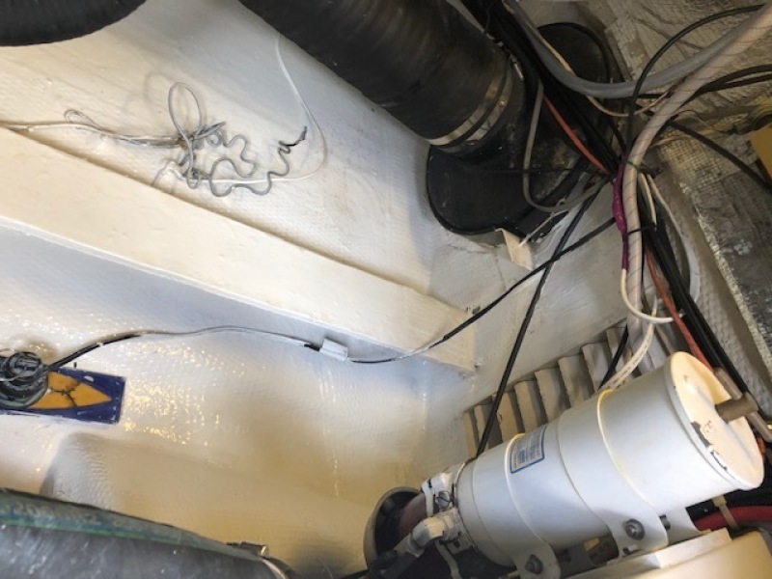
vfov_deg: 49.7
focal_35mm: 28
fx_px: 624
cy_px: 290
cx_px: 386
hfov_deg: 63.4
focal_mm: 3.99
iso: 40
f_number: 1.8
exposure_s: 1/24
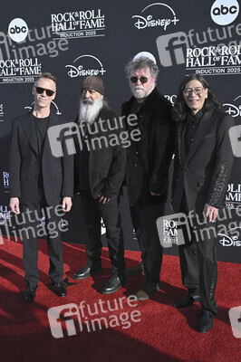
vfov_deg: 54.5
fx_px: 352
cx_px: 120
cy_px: 181
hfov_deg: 37.8
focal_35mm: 35
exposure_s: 1/320
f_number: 10
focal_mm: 35
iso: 200
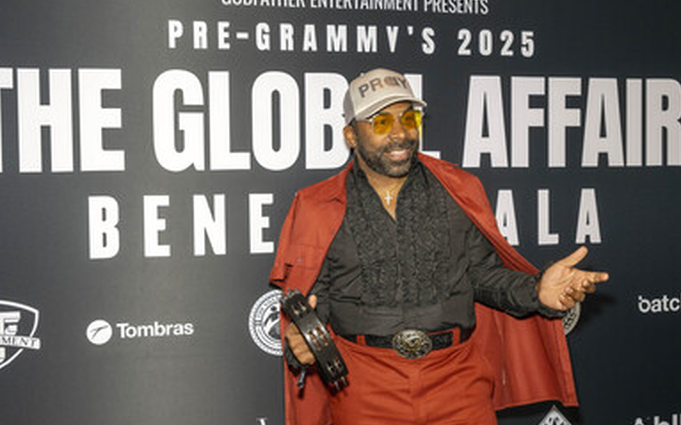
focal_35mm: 36
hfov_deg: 54.0
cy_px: 242
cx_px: 344
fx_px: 668
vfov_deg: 35.2
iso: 800
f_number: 5.6
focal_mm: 30
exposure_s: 1/200
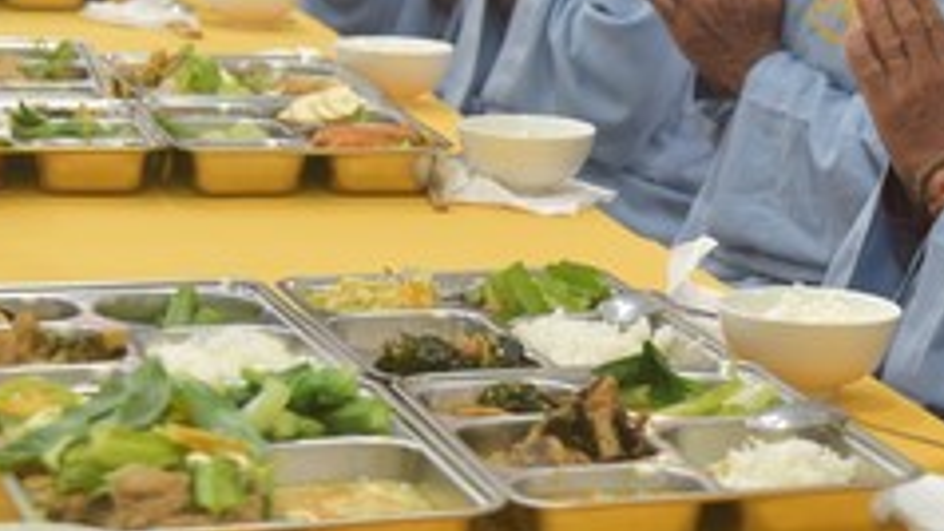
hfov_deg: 16.0
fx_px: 3280
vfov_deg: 9.2
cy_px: 55
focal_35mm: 131
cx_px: 996
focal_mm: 48
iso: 500
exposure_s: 1/60
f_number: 4
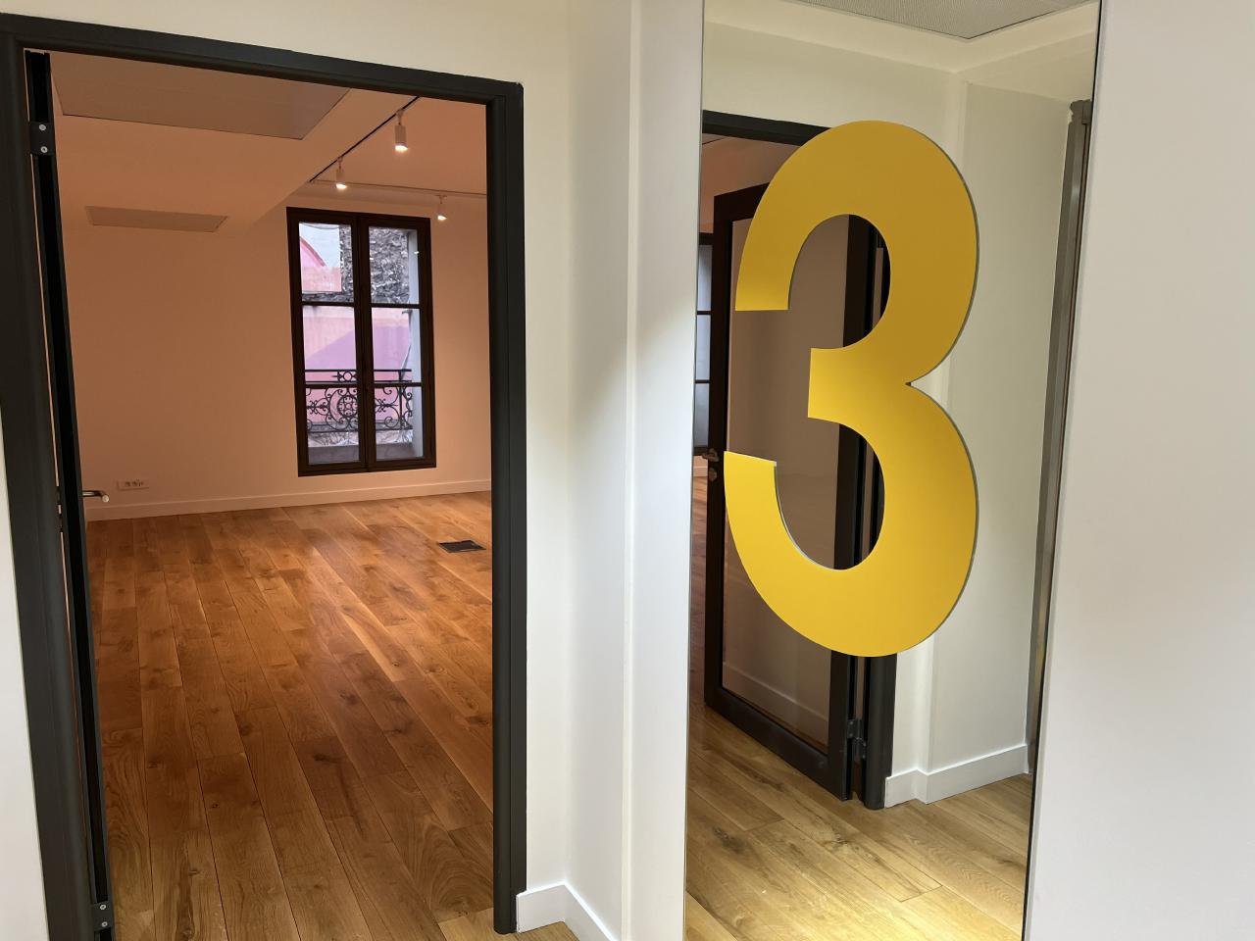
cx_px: 628
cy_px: 470
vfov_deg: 53.1
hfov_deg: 67.3
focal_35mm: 26
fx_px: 943
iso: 125
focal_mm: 5.7
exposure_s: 1/100
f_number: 1.5
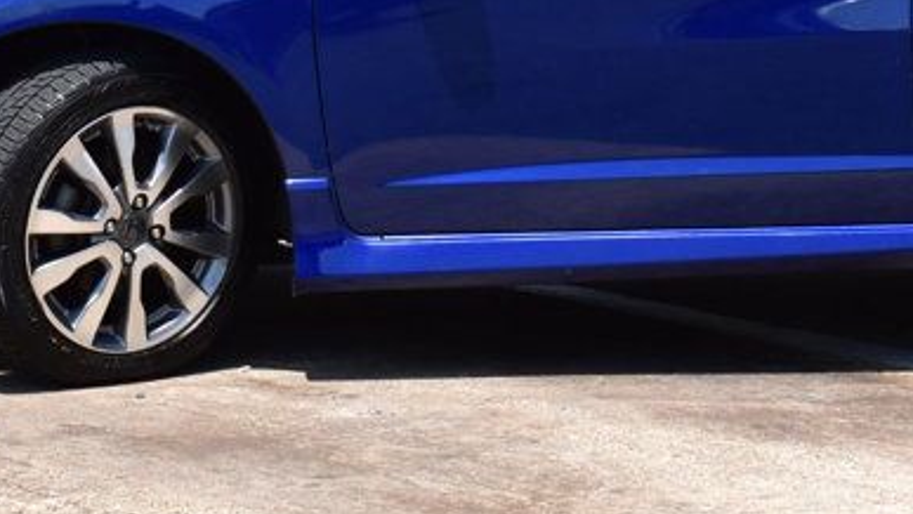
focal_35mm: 158
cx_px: 651
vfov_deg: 7.6
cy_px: -200
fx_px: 3826
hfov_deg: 13.6
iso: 400
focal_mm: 38
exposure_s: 1/500
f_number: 11
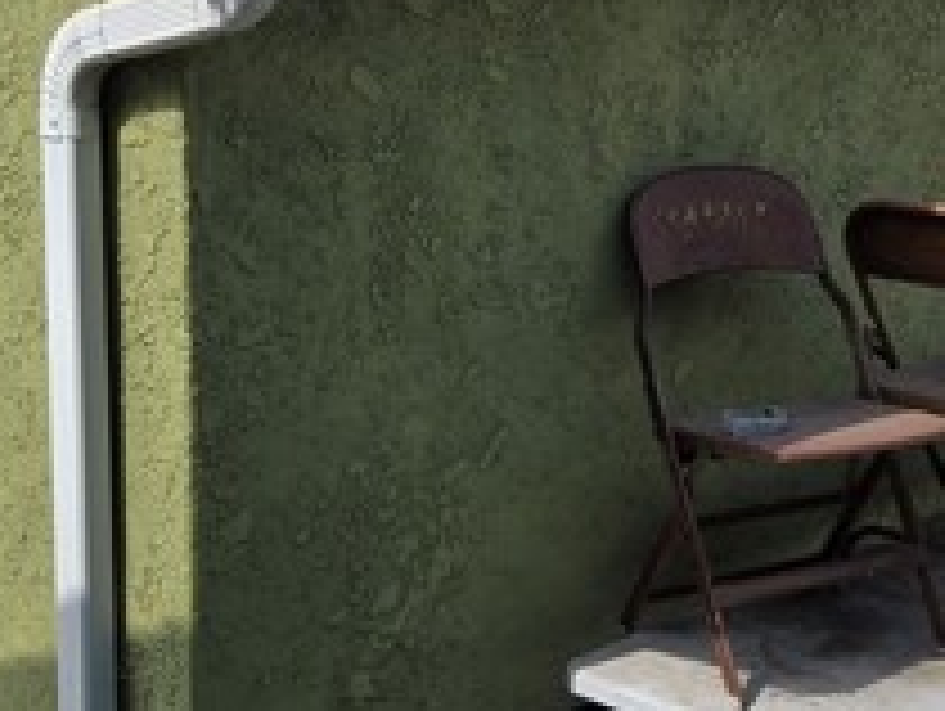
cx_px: 657
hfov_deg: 27.5
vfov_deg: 20.8
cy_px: 144
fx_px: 1913
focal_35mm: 70
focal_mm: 5.4
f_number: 1.8
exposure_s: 1/1505
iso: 25
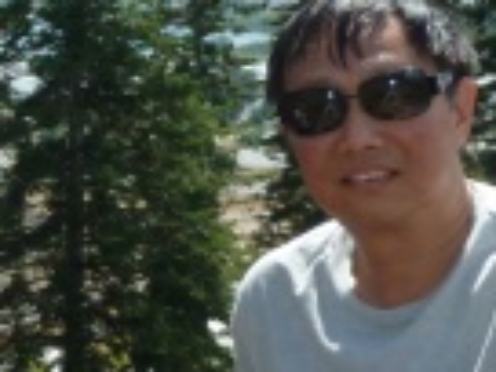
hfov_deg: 14.5
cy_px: 7
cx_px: -244
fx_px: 1820
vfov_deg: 11.6
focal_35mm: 127
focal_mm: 4.4
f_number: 4.5
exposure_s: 1/500
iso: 100
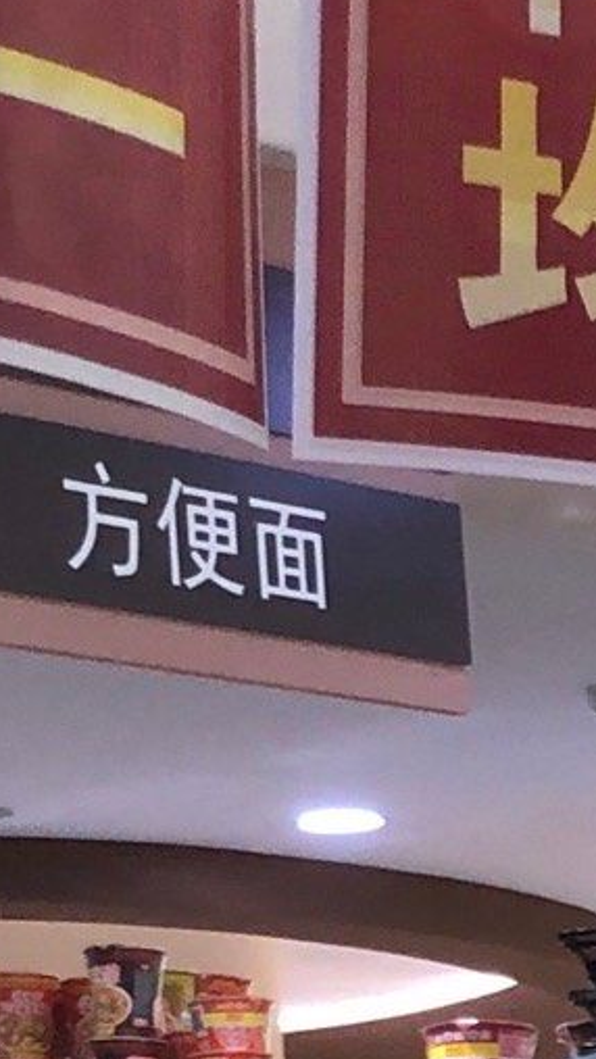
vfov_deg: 12.5
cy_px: 1584
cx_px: 1111
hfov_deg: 7.2
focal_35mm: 164
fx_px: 4605
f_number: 1.8
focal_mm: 4
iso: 40
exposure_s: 1/25
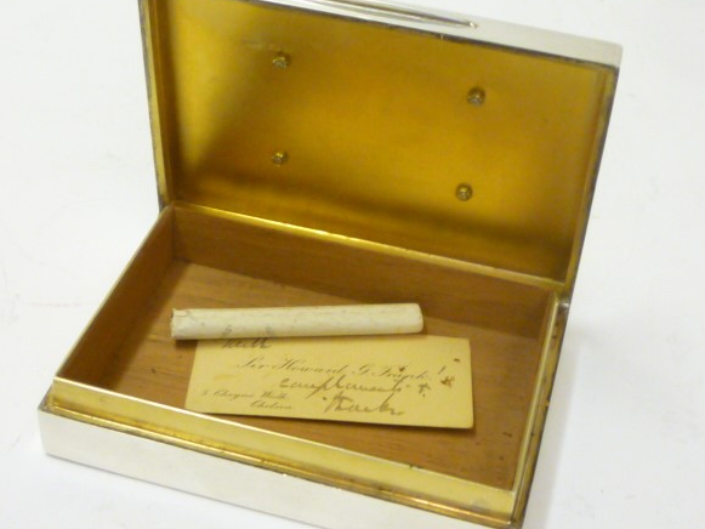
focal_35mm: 65
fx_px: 1324
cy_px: 257
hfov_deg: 29.8
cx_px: 351
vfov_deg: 22.6
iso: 250
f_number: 3.3
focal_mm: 5.3
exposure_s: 1/30
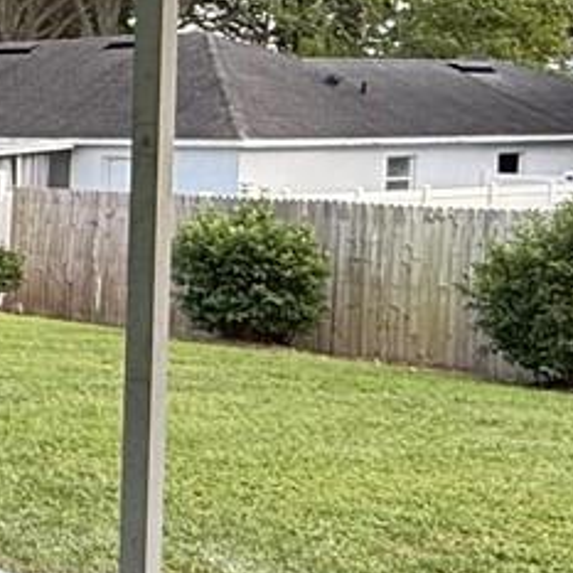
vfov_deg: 20.4
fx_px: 1592
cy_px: 263
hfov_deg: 16.8
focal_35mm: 85
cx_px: -472
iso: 50
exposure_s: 1/134
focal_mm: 2.22
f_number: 2.2
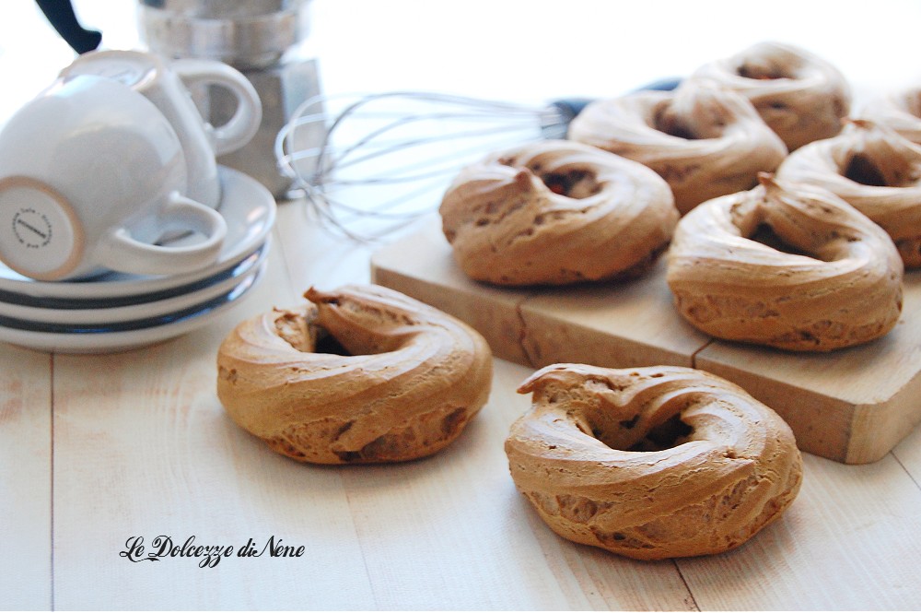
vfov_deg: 18.2
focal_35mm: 75
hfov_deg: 27.0
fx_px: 1917
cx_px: 460
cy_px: 306
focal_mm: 50
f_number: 5.6
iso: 800
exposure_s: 1/15
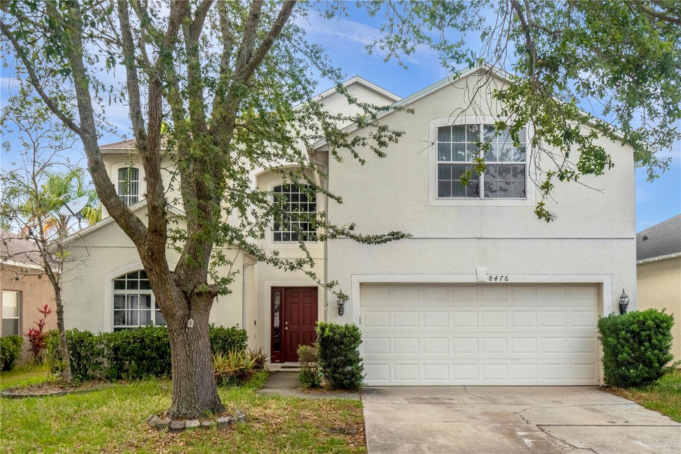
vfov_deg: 34.2
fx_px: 738
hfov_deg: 49.6
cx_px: 340
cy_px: 227
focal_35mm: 39
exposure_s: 1/5000
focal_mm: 26
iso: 200
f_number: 7.1
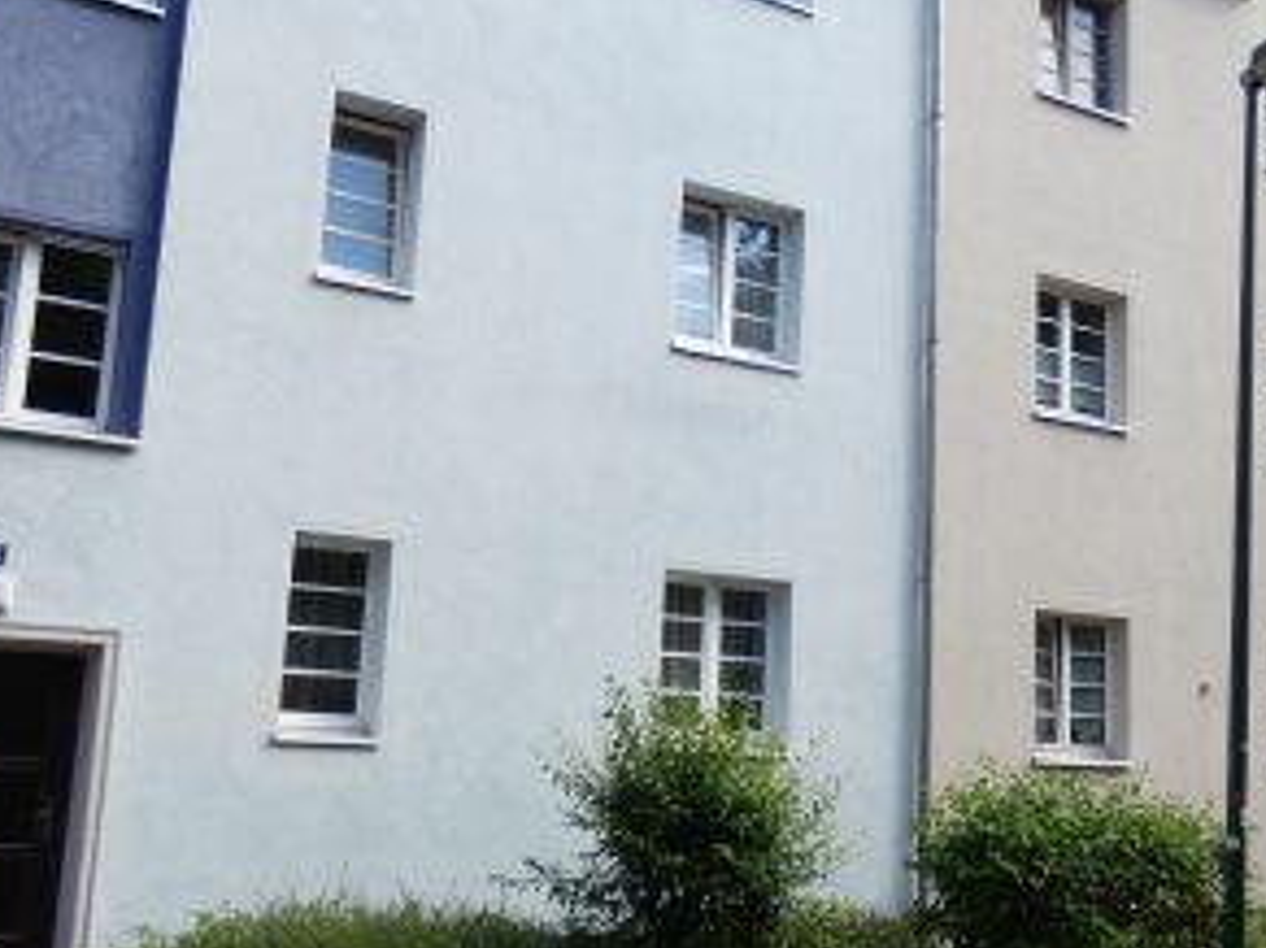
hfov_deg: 41.4
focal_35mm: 44
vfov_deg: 32.8
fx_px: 1609
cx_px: 979
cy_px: 513
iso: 80
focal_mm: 3.6
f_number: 2.8
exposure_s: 1/500
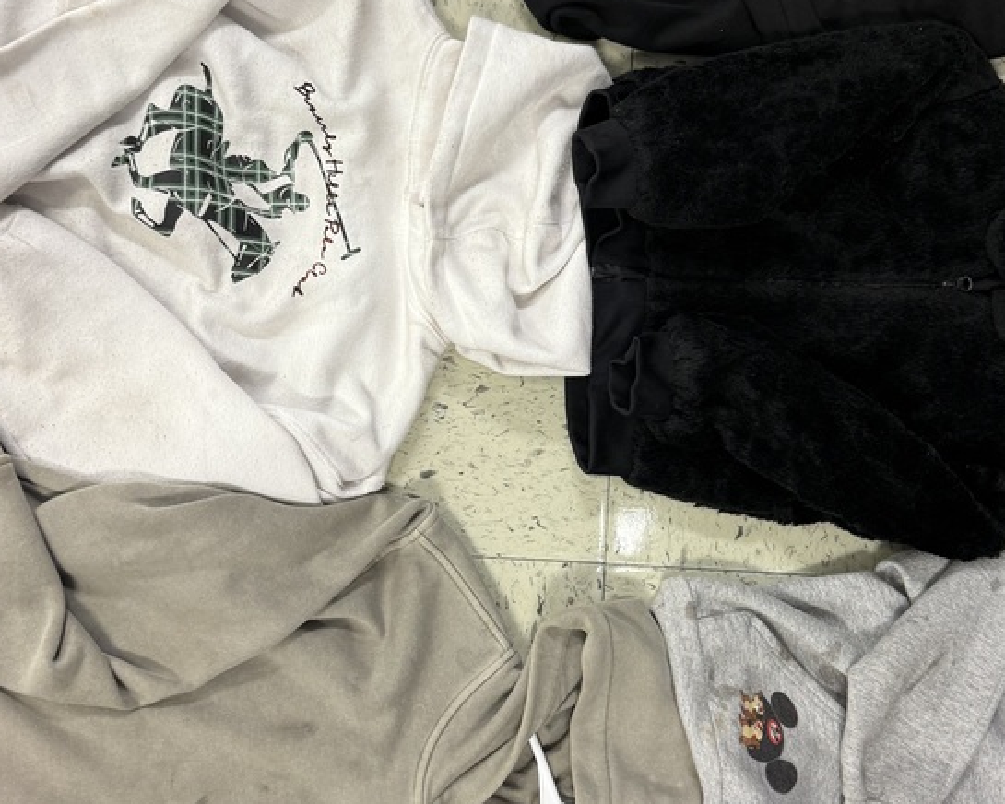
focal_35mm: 44
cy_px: 312
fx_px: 1309
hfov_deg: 42.0
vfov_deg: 34.0
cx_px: 538
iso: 160
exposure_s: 1/60
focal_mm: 6.76
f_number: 1.78
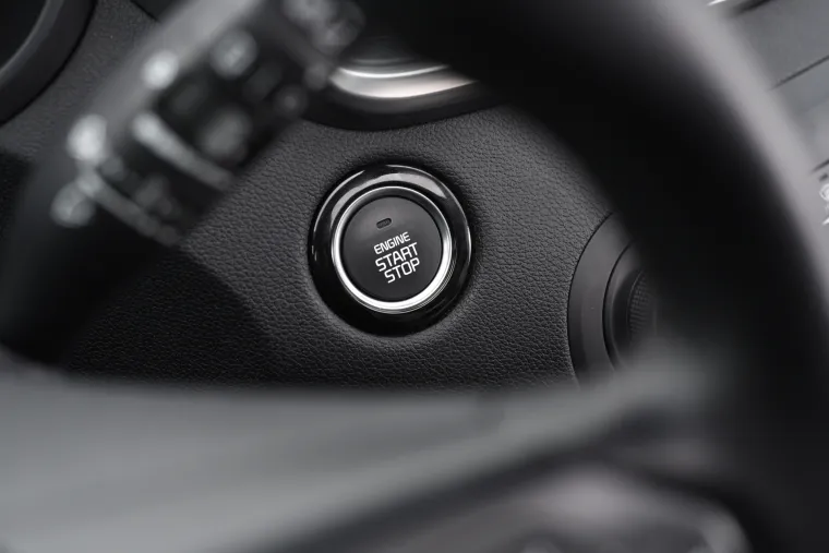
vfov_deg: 27.0
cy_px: 276
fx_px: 1152
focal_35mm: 50
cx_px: 414
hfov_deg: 39.6
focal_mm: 50
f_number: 4.5
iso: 500
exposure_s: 1/125
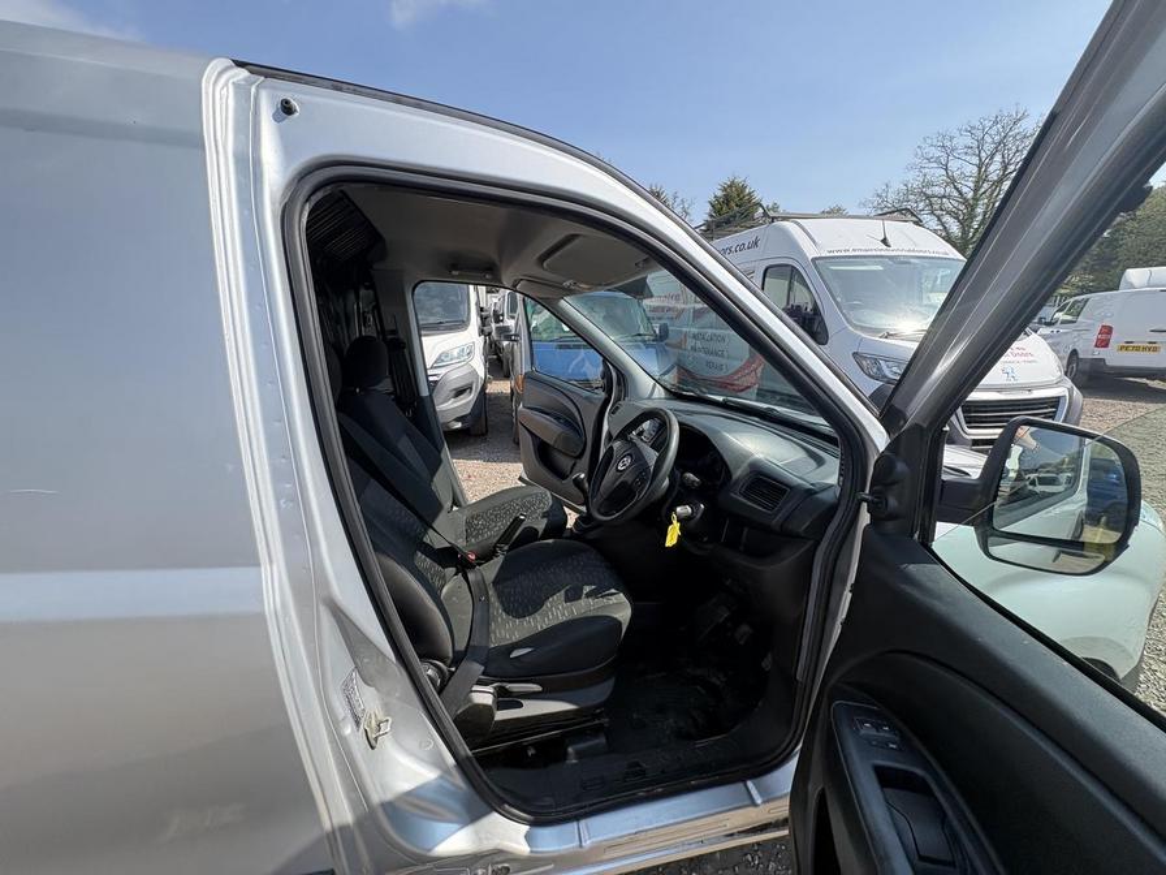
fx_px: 472
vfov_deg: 85.7
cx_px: 583
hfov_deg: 102.1
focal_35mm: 14
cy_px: 438
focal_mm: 2.22
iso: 64
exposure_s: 1/605
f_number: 2.2
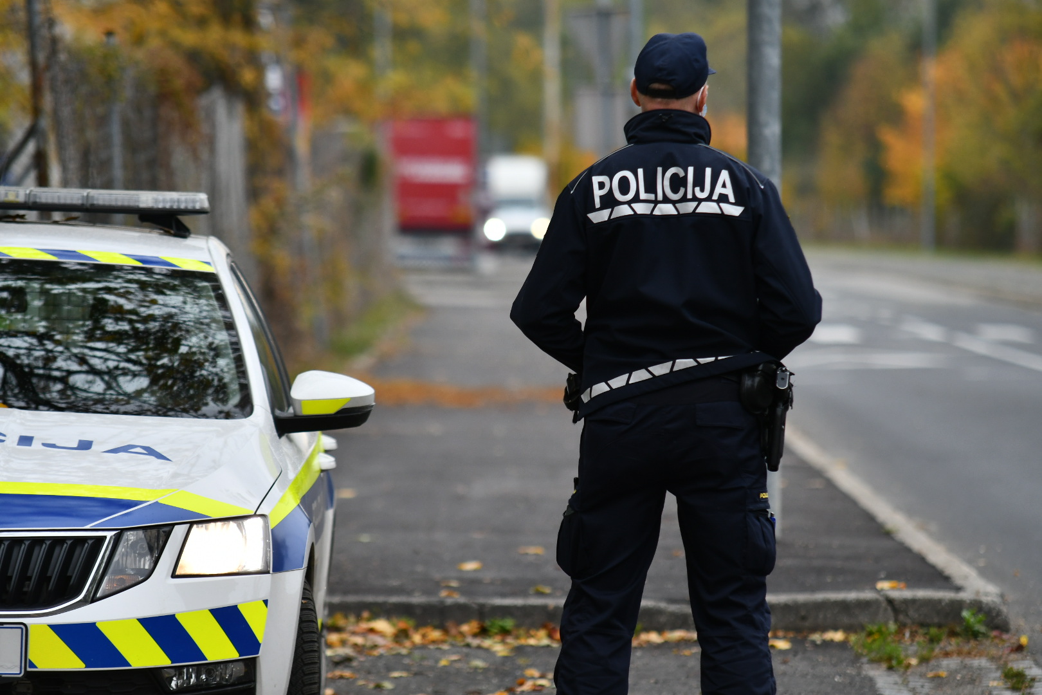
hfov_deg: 8.1
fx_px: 7380
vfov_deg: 5.4
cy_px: 348
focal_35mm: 255
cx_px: 521
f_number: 3.2
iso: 400
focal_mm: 170
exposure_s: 1/1000
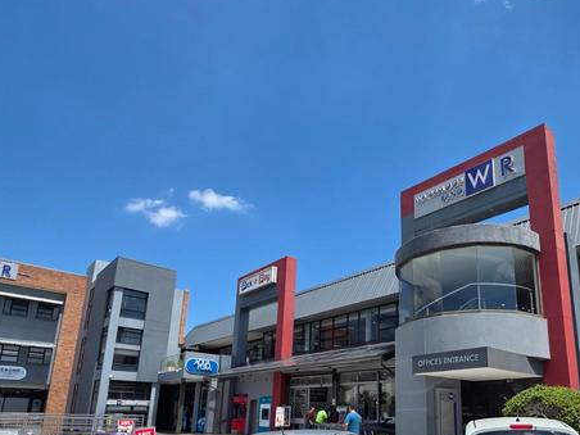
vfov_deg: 56.5
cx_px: 362
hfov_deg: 72.7
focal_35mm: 23
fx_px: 385
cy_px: 316
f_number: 1.9
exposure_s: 1/1957
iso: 40
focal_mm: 2.2
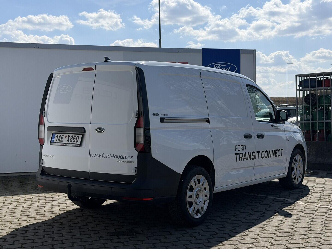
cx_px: 166
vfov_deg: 30.3
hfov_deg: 39.7
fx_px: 460
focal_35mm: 48
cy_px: 124
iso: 64
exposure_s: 1/9901
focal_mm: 6.76
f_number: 1.78
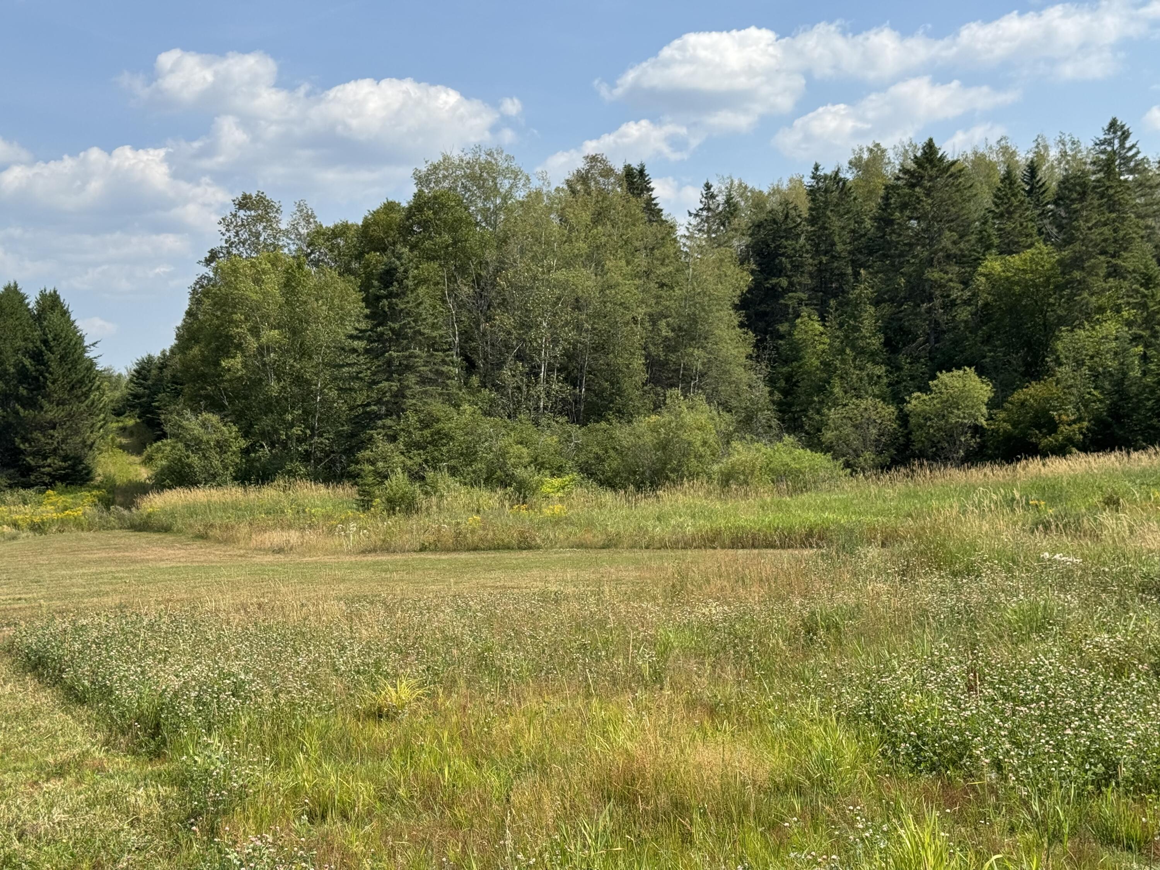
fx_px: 1609
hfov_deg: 39.7
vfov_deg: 30.3
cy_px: 435
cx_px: 580
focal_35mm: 48
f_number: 1.78
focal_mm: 6.76
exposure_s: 1/3817
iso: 64
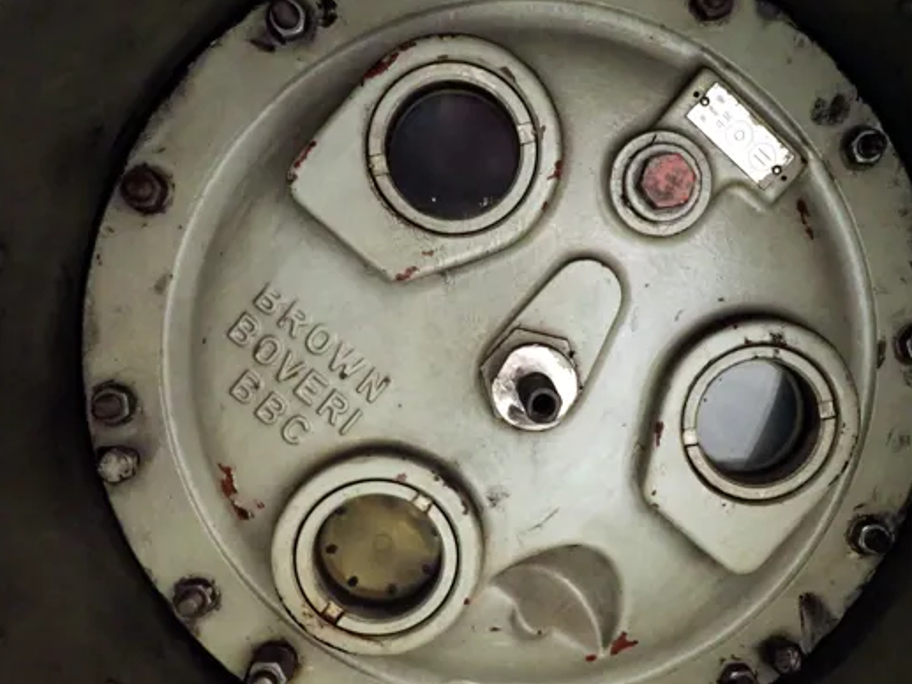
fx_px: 791
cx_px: 543
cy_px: 352
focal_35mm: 30
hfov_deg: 59.5
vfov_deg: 46.8
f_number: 2
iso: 1000
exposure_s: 1/20
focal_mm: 4.5
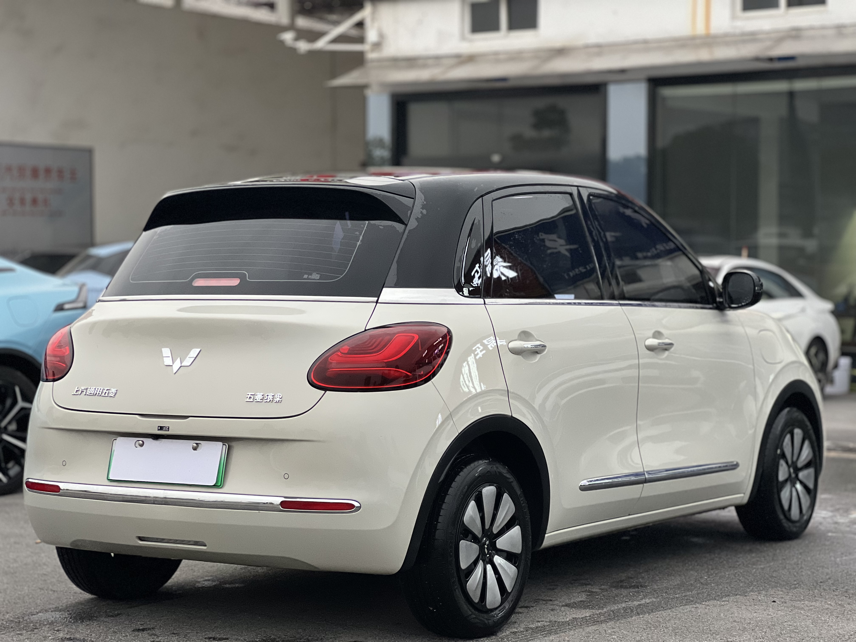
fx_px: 1904
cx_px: 428
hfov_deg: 25.3
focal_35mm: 77
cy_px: 321
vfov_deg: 19.1
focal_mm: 9
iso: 250
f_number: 2.8
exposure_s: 1/72
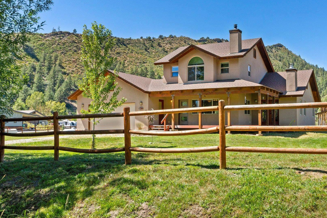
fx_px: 336
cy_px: 107
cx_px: 198
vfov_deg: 35.9
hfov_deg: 51.5
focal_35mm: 37
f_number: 8
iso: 400
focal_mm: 29
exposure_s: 1/2000
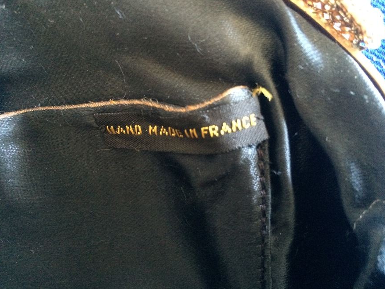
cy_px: 141
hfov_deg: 59.9
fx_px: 334
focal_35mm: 30
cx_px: 194
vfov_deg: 46.8
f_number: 2.2
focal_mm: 4.15
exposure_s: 1/15
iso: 500
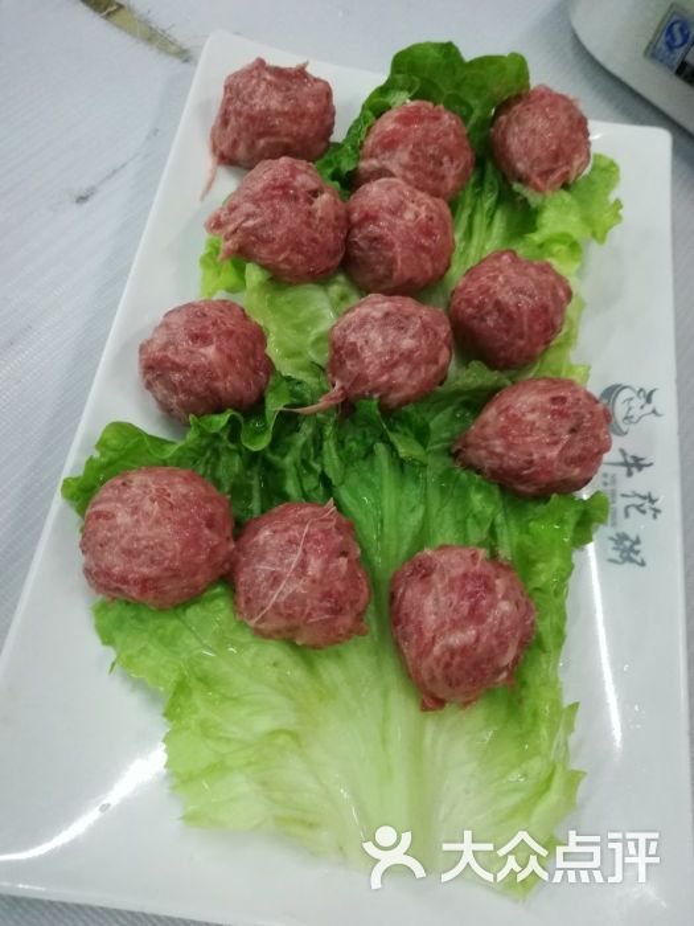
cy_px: 463
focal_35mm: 26
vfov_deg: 67.3
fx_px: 695
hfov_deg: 53.1
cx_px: 347
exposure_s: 1/25
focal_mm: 3.83
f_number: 2.2
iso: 400
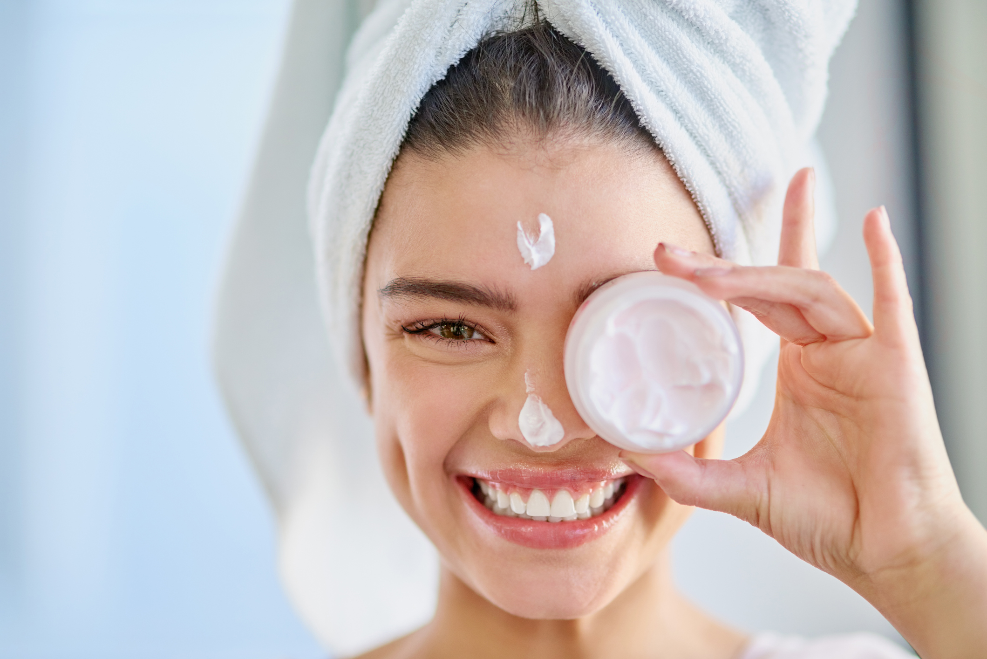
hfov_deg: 23.9
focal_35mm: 85
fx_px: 2331
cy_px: 330
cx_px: 494
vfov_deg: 16.1
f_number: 1.8
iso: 200
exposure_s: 1/200
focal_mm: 85
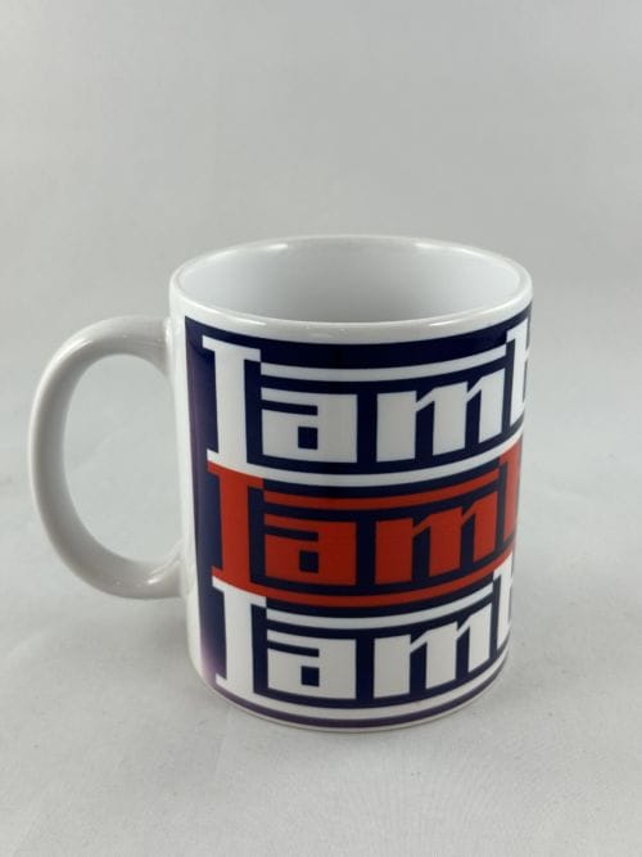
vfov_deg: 39.7
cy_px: 428
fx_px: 1187
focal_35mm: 48
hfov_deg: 30.3
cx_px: 321
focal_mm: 6.86
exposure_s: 1/100
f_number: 1.78
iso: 64
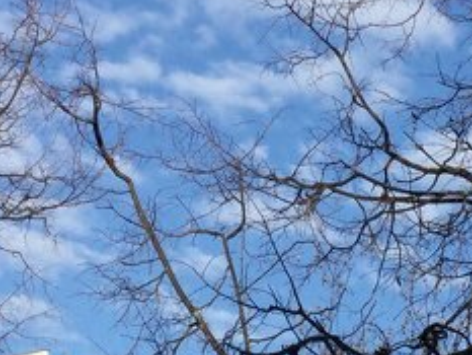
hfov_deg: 13.9
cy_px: 178
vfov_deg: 10.5
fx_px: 1937
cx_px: 284
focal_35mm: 142
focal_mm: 3.3
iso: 25
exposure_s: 1/1164
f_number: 2.4
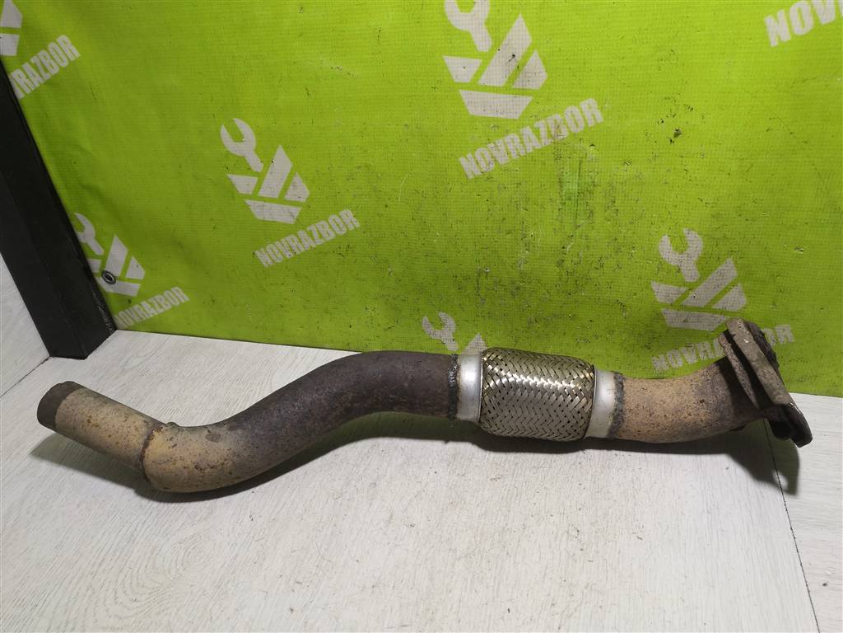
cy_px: 316
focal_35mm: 27
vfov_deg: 51.4
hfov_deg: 65.3
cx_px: 422
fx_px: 658
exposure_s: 1/50
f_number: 1.8
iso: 50
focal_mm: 3.95
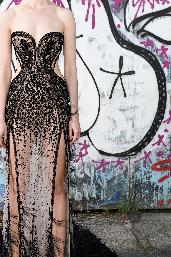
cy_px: 105
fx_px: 463
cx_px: 31
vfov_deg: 30.9
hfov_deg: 20.7
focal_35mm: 65
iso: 400
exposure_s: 1/200
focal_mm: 35
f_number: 9
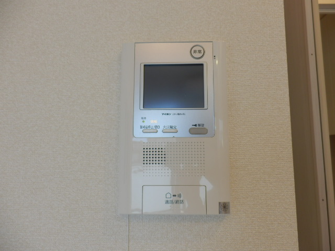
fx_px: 232
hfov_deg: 71.6
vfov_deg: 56.8
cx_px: 168
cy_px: 126
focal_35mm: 24
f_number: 3
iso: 80
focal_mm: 4.2
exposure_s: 1/40
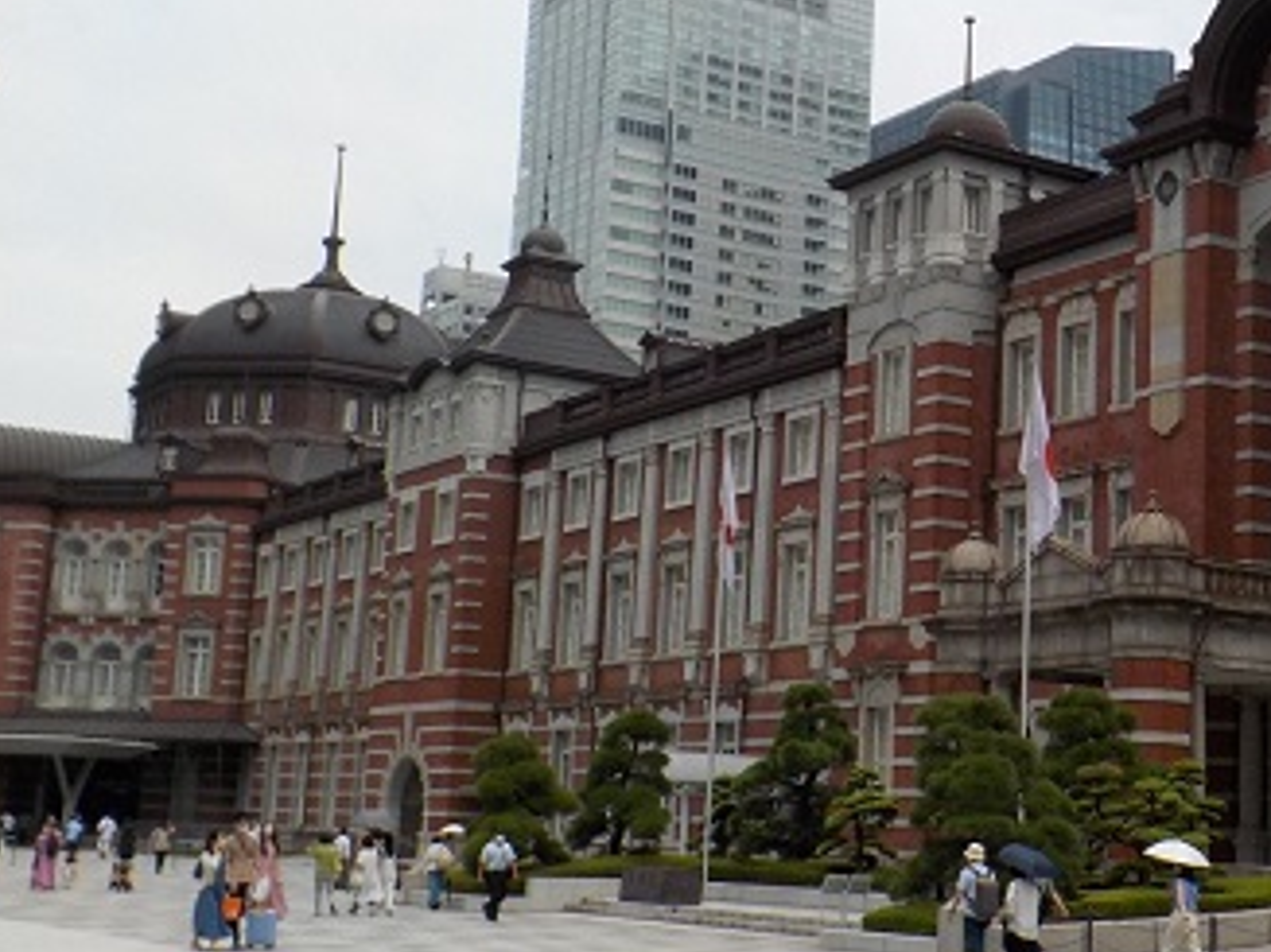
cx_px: 898
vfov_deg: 26.5
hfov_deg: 34.5
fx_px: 2019
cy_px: 416
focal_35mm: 55
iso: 125
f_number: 3.3
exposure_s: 1/1250
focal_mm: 4.1
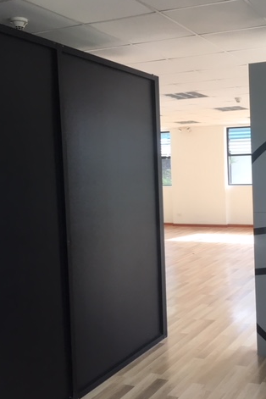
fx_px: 454
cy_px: 200
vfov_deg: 47.4
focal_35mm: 41
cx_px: 226
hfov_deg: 31.5
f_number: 2.2
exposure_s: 1/40
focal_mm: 4.15
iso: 25
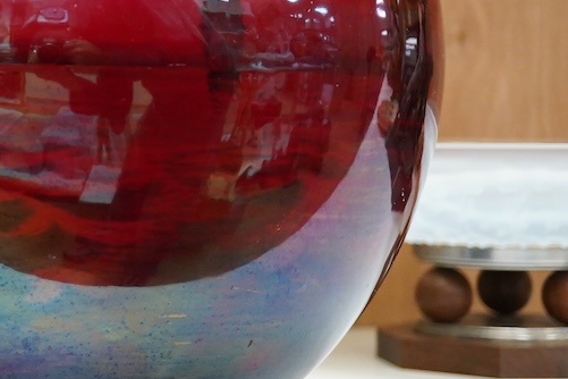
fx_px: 1593
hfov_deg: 19.7
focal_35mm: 101
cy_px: 100
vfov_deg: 13.5
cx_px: 12
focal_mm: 30
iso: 3200
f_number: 5.6
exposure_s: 1/200
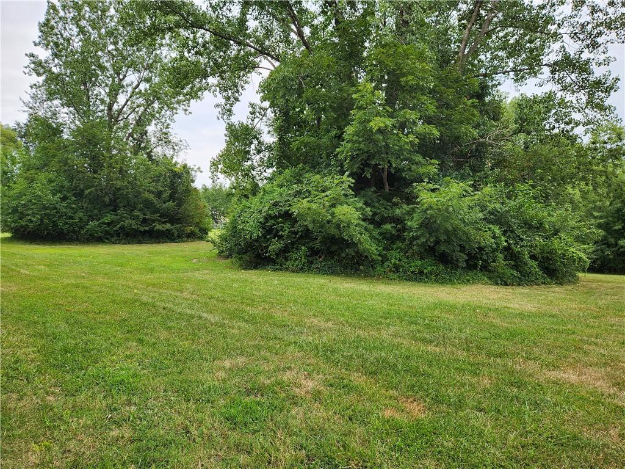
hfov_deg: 73.9
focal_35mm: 23
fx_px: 415
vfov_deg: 58.9
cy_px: 234
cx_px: 312
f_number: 1.8
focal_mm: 5.4
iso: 20
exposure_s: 1/355
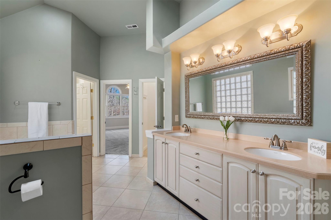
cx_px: 166
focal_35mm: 16
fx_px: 147
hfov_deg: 96.7
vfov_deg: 73.7
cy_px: 110
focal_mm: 16
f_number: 8
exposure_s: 1/6
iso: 640
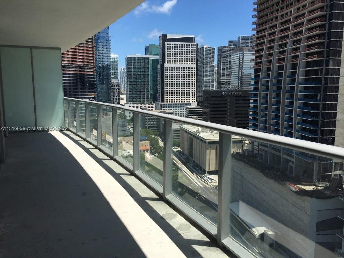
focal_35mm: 29
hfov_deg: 61.7
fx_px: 288
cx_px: 172
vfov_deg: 48.2
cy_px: 129
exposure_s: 1/1980
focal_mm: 4.15
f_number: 2.2
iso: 32
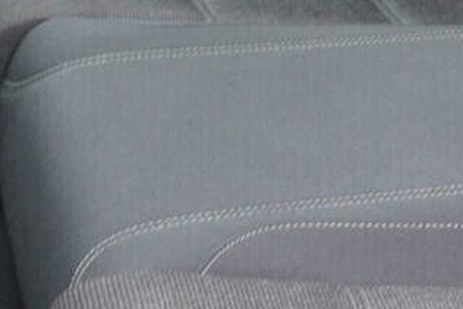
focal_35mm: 164
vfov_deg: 8.0
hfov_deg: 11.6
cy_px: -316
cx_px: 831
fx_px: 2110
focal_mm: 24
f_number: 2.8
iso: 500
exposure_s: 1/40
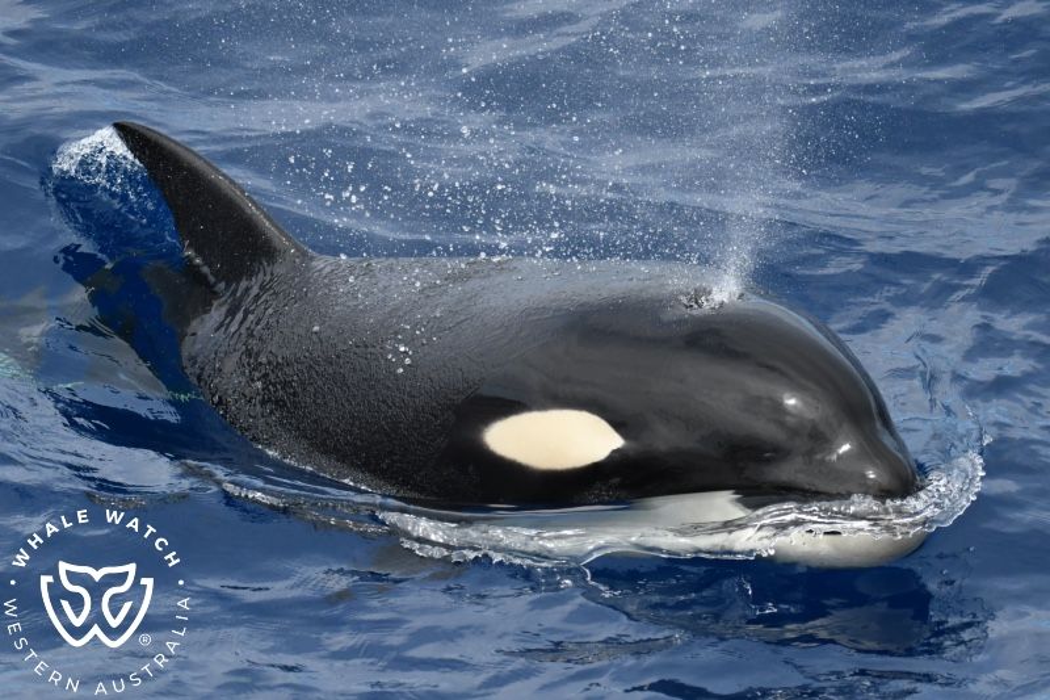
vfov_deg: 5.3
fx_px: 7581
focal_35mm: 260
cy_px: 350
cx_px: 525
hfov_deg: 7.9
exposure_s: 1/8000
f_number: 5.6
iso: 1600
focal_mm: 260
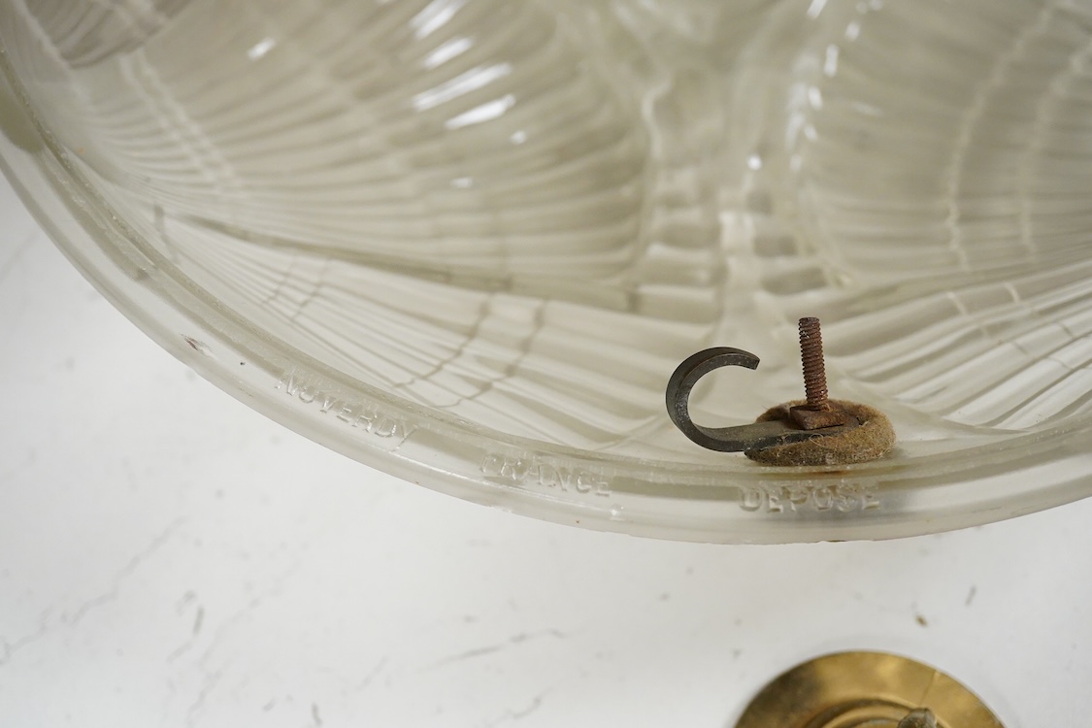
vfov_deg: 29.9
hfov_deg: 43.6
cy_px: 364
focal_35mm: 45
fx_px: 1365
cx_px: 546
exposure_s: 1/200
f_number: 7.1
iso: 3200
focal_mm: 30
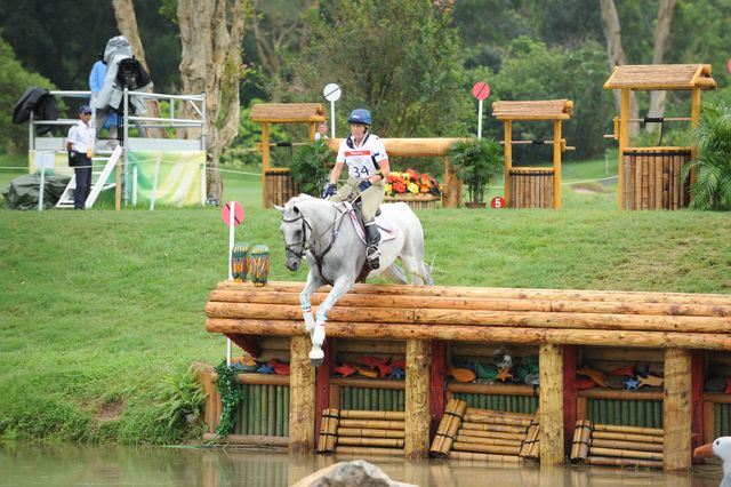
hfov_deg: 10.3
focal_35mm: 200
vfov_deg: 6.9
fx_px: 4059
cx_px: 366
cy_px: 244
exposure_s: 1/500
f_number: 5
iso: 500
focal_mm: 200
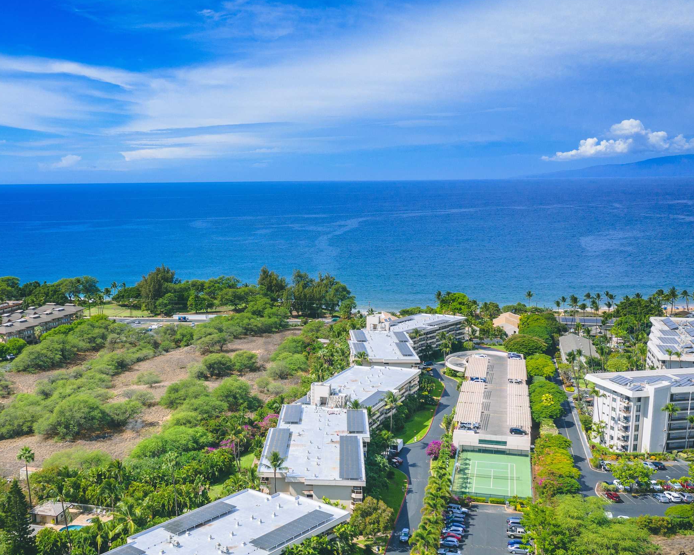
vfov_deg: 38.1
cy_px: 333
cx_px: 249
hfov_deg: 46.3
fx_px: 801
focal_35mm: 39
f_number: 4.5
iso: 100
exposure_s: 1/200
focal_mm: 10.26
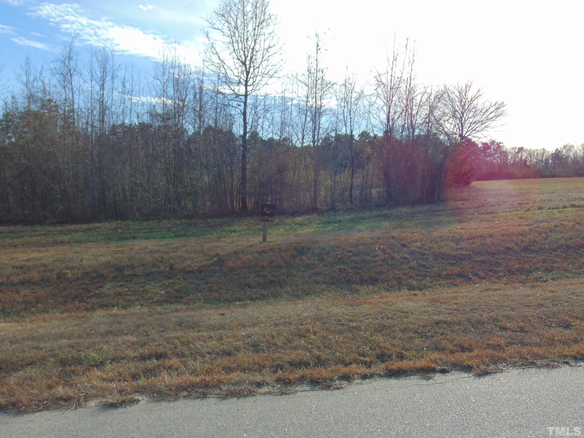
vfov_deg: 46.8
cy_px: 219
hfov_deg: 60.0
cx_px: 292
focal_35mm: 30
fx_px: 506
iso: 80
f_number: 8
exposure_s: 1/200
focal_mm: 5.4
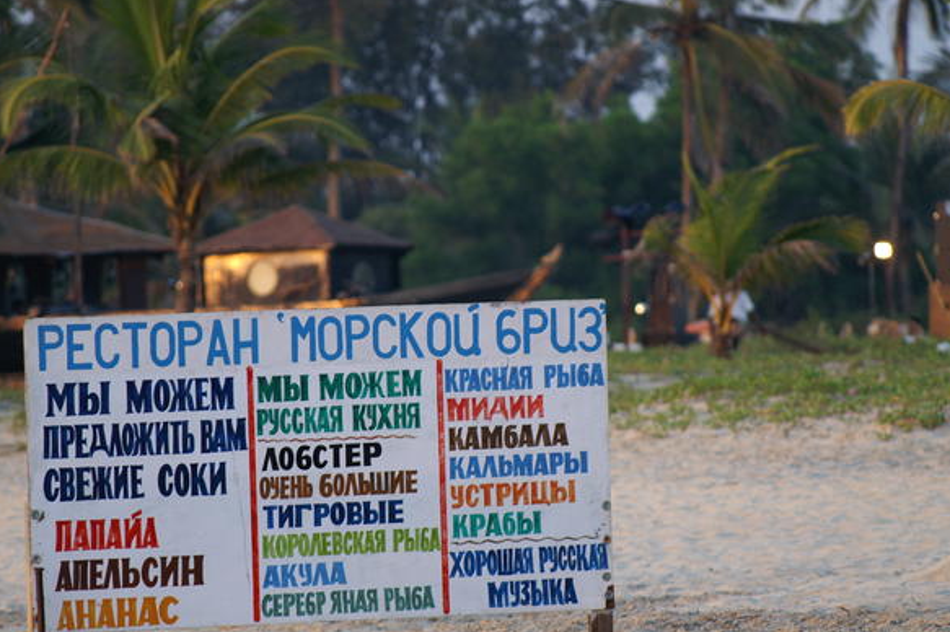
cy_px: 342
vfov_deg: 2.8
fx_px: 13028
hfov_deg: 4.2
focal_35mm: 494
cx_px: 455
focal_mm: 300
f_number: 6.3
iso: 200
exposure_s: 1/125
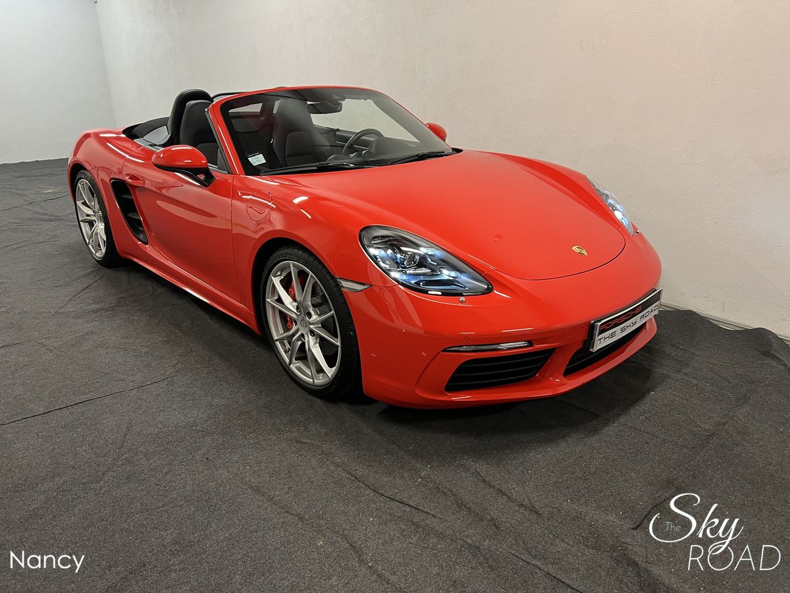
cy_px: 296
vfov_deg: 53.1
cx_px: 395
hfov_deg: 67.3
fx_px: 593
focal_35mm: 26
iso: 200
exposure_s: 1/50
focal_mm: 5.7
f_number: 1.5
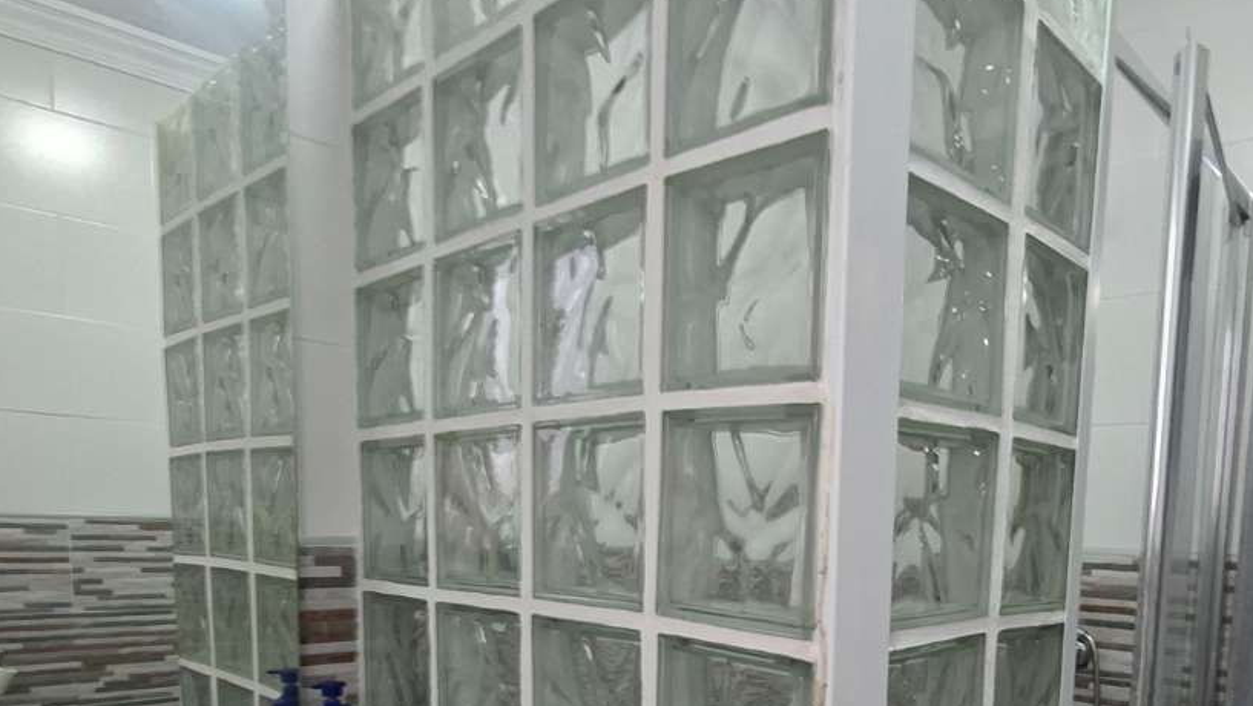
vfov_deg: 41.1
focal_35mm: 26
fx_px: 864
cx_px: 802
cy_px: 632
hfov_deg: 70.4
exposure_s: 1/24
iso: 200
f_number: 2.2
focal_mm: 1.74
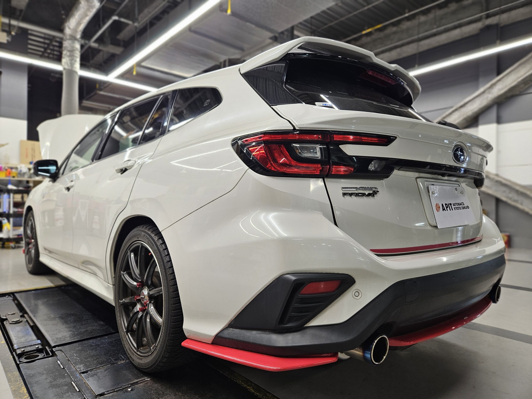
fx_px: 353
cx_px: 266
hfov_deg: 73.9
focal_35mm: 23
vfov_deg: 58.9
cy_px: 200
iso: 125
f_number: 1.8
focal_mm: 5.4
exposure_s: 1/100
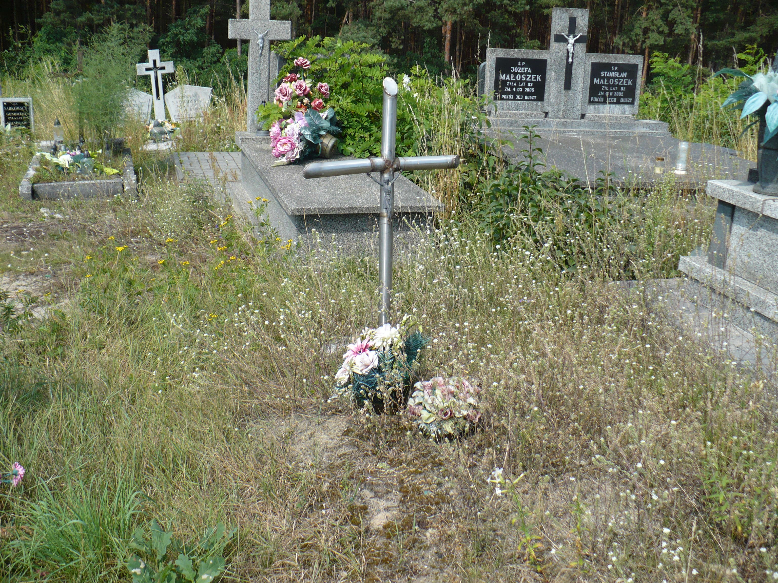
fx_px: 832
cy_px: 292
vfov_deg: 38.7
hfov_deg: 50.1
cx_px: 389
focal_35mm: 37
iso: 100
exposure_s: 1/1000
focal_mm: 6.1
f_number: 2.8
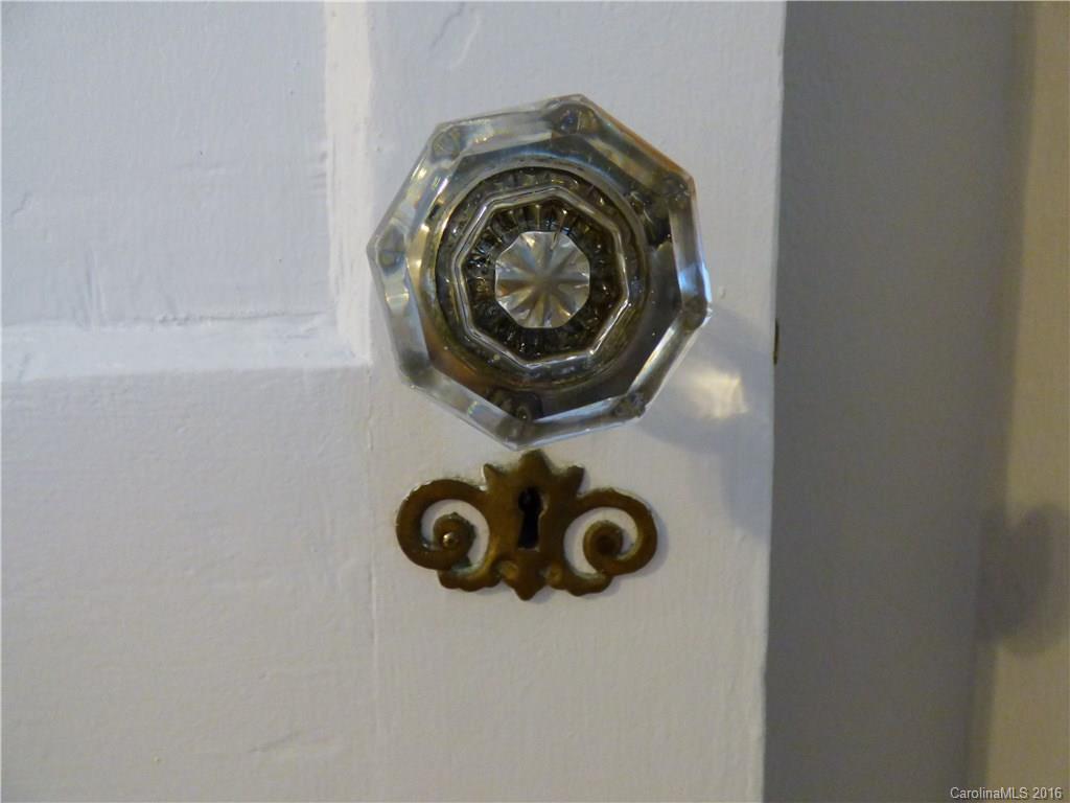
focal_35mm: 20
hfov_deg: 81.7
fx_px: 618
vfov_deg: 66.0
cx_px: 535
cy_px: 402
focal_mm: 3.58
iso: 800
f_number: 2.8
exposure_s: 1/40
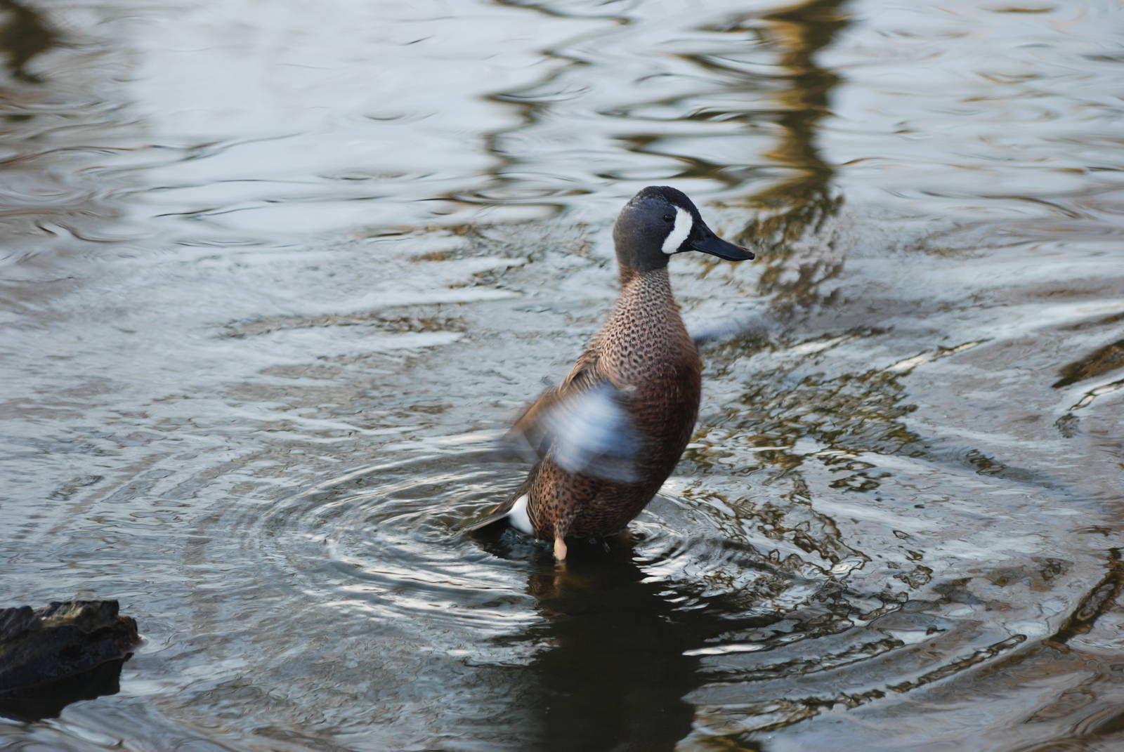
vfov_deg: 6.8
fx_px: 6330
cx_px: 562
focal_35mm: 202
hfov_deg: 10.1
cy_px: 376
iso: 200
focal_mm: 135
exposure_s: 1/125
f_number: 4.5
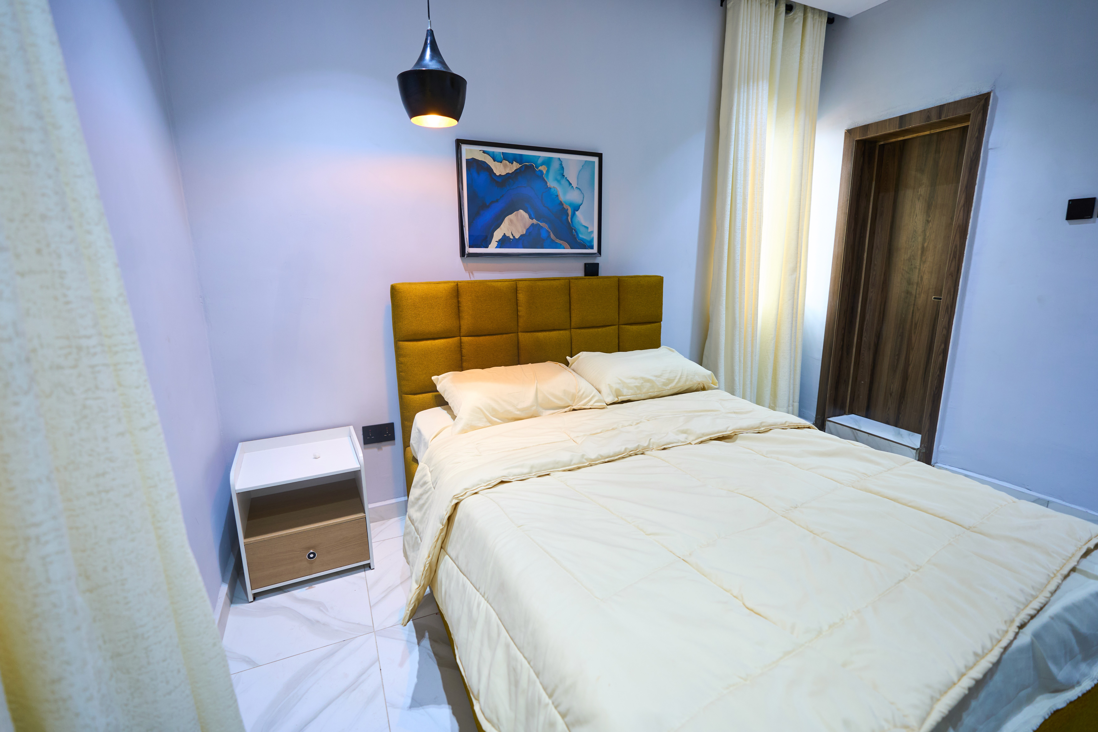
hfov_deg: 96.7
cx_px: 549
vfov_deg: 73.7
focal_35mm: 16
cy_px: 366
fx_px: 488
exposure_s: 1/60
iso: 320
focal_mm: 16
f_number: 2.8
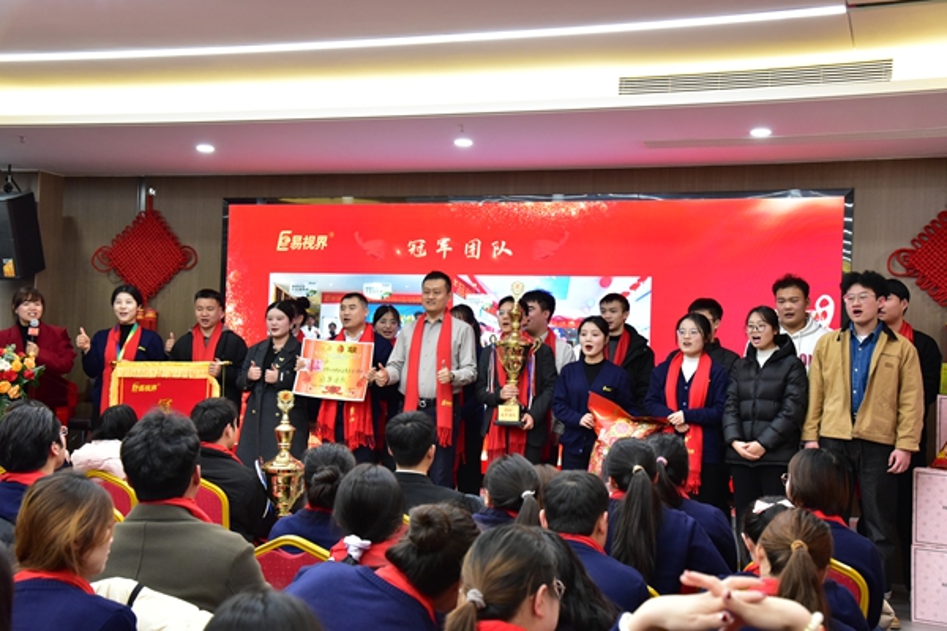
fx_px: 1210
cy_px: 316
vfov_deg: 29.2
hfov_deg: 42.7
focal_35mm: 46
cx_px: 474
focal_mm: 46
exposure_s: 1/100
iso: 4000
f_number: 6.3
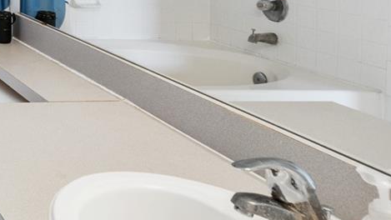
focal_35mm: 50
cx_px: -186
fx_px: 518
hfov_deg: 28.3
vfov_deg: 21.1
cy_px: -89
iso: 320
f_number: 8
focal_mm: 14
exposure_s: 1/8
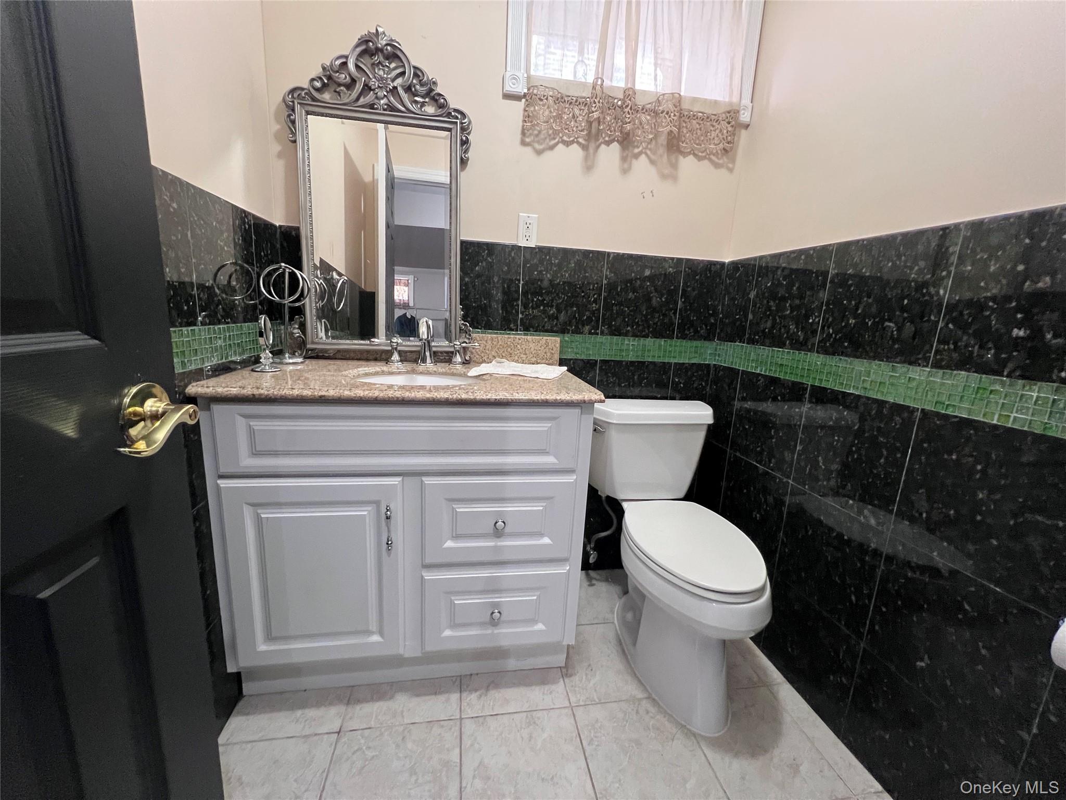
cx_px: 533
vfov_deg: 89.9
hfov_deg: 106.2
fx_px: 400
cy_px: 400
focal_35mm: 13
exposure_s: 1/60
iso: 500
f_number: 1.8
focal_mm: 1.57
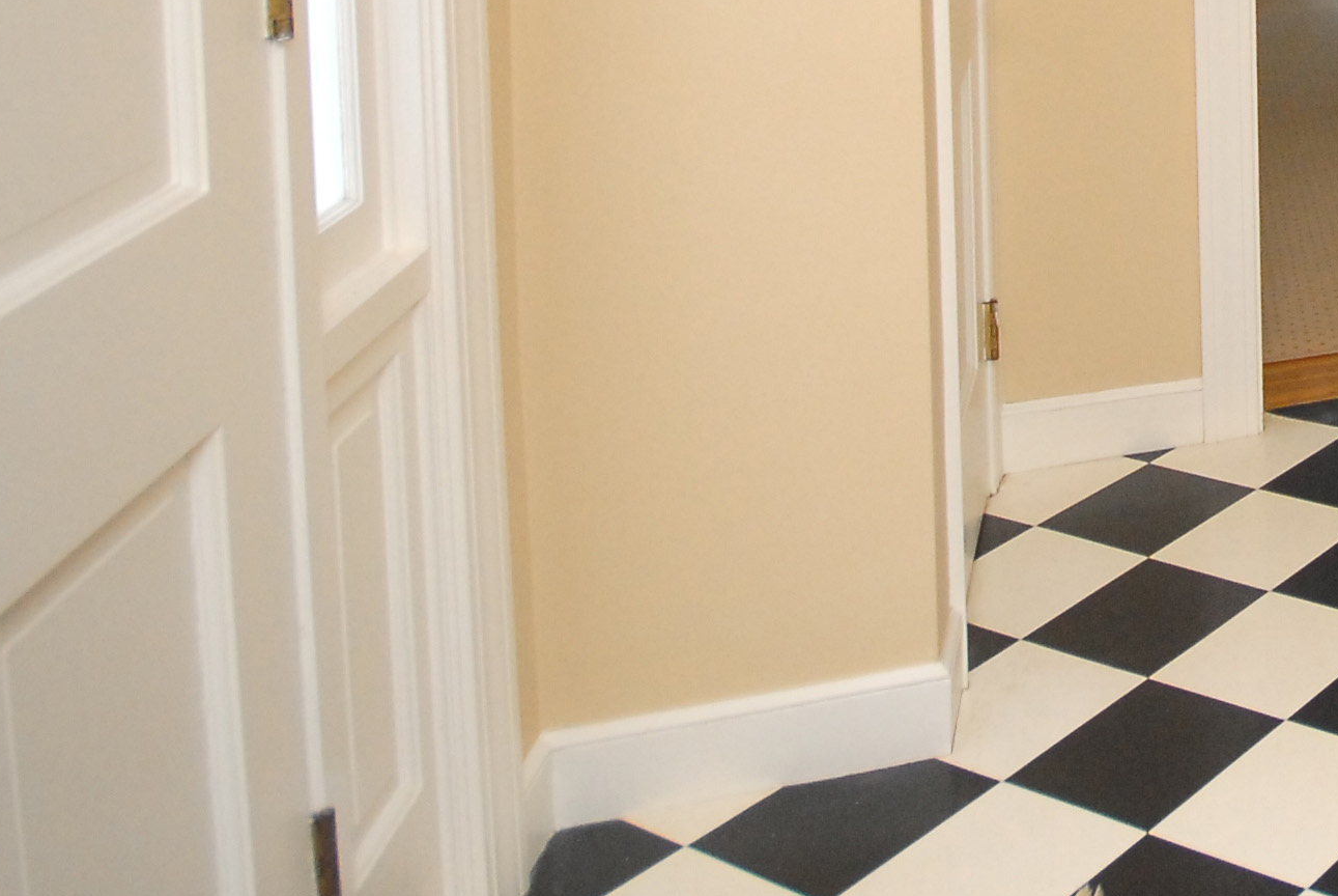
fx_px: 1674
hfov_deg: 30.5
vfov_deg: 25.7
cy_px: -263
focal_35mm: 45
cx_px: 1875
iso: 640
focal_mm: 10
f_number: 5
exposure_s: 1/60
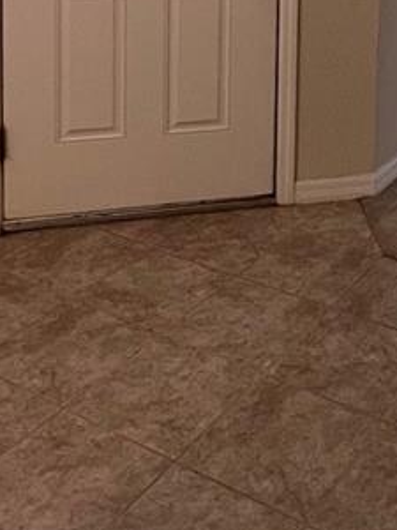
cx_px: 356
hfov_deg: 27.1
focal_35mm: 52
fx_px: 795
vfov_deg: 31.0
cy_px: -108
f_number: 1.8
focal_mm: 1.57
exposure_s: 1/60
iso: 200
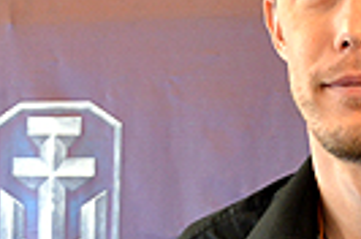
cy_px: 292
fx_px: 1971
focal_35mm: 197
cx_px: 364
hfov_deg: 10.4
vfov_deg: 6.9
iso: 900
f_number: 5
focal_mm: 34
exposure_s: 1/15
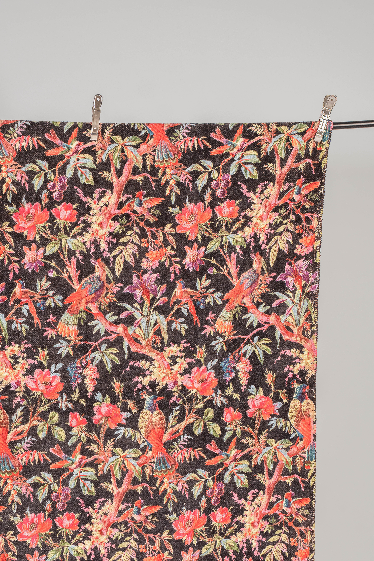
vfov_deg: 28.5
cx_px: 85
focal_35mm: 70
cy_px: 398
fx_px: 1091
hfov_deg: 19.3
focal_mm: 45
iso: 500
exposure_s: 1/160
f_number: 4.5
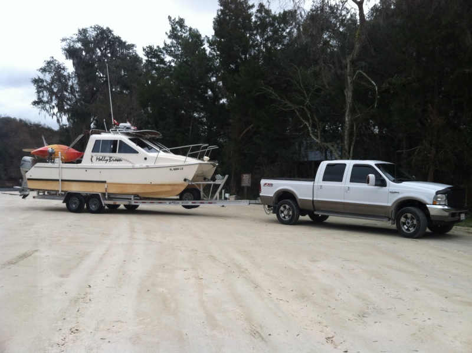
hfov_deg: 52.7
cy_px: 176
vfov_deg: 40.6
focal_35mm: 35
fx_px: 477
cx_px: 236
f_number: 2.8
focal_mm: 3.85
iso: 80
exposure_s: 1/714
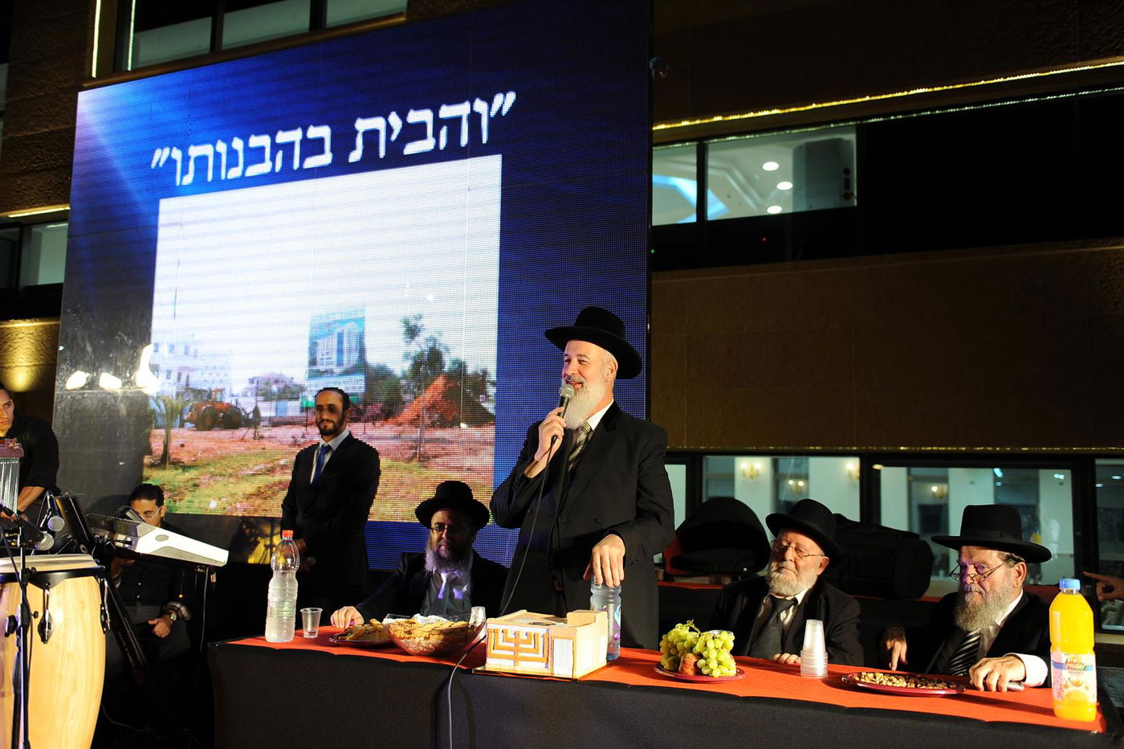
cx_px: 562
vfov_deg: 41.1
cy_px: 374
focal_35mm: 32
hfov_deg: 58.7
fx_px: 999
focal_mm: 32
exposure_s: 1/100
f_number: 2.8
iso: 500
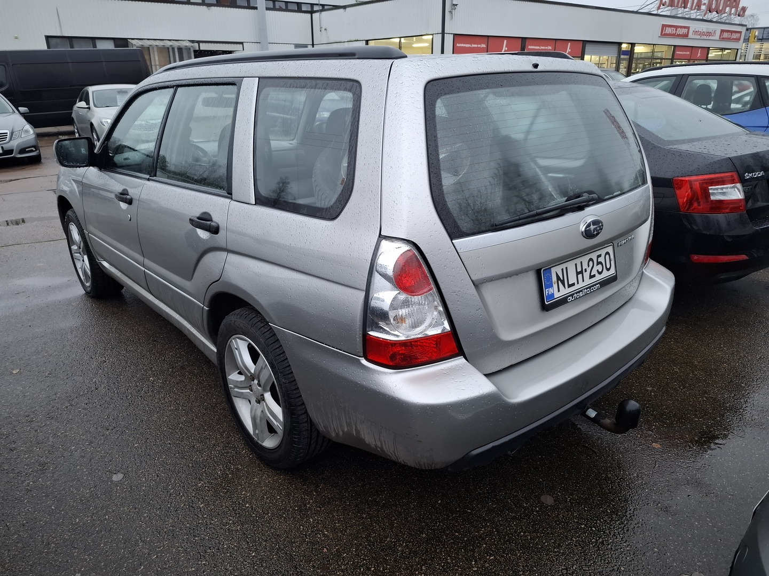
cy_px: 288
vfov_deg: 58.9
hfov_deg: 73.9
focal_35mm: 23
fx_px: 511
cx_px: 384
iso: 250
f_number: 1.8
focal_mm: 5.54
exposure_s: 1/50
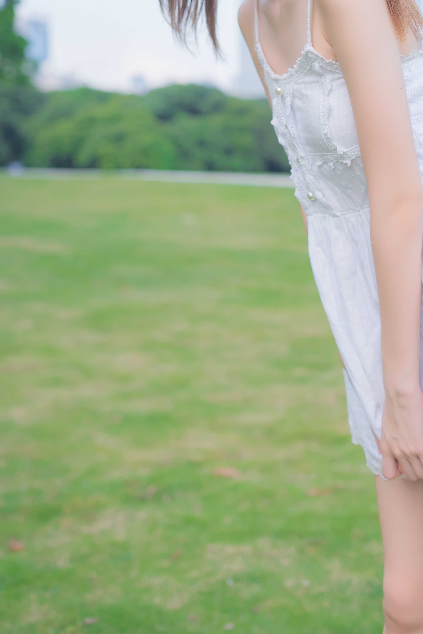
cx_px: 295
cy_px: 109
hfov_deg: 22.5
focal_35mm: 60
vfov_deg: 32.3
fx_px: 1056
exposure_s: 1/800
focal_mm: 35
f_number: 2.2
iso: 160
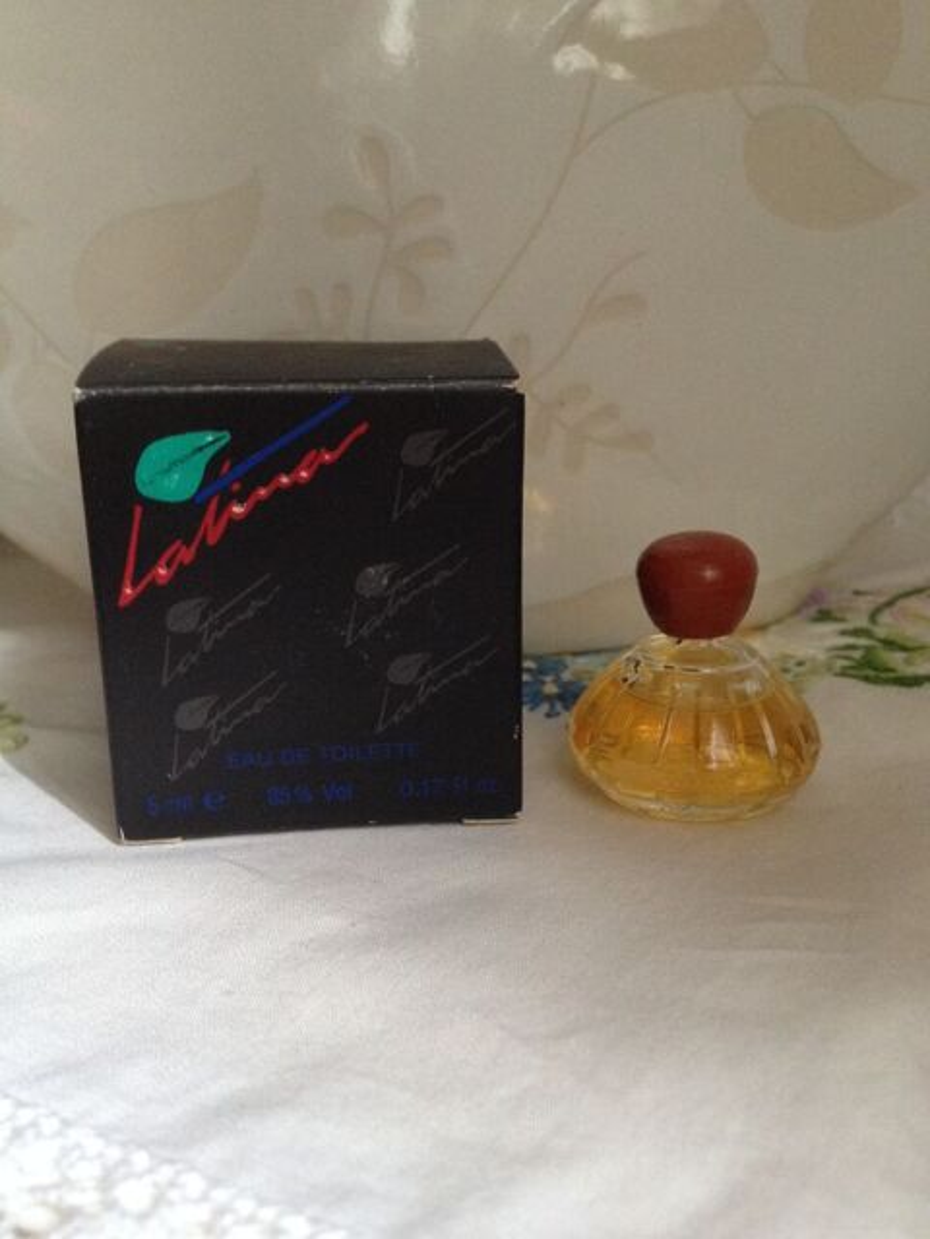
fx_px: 1254
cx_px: 465
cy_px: 620
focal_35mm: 35
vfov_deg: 52.6
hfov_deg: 40.7
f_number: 2.4
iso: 250
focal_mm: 4.28
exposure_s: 1/20
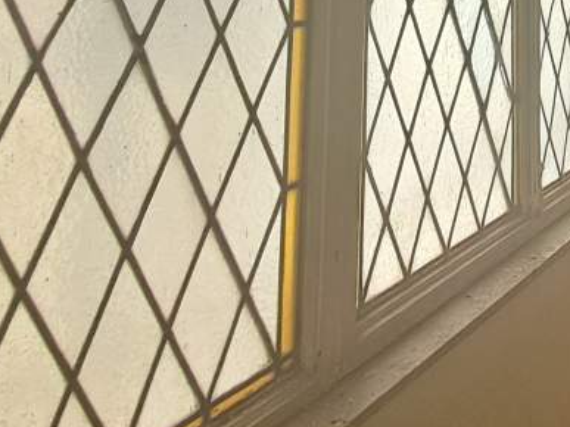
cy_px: -166
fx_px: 823
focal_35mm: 50
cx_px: 620
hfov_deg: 33.5
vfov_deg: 24.4
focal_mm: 1.64
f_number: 2.2
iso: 50
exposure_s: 1/120
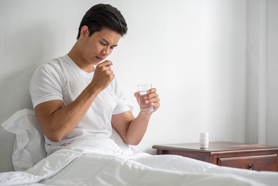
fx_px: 657
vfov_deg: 16.1
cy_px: 93
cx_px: 139
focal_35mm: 85
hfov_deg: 23.9
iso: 400
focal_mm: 85
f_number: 2
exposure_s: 1/200
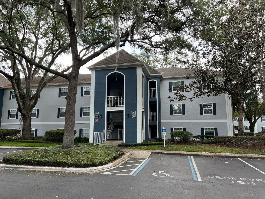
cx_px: 132
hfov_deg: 67.3
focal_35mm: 26
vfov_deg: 53.1
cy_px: 100
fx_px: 199
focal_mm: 5.7
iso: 50
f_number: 1.5
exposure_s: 1/588
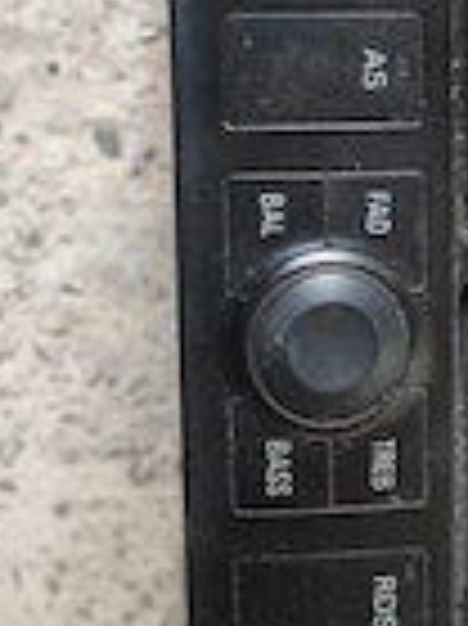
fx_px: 1300
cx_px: 428
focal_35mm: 72
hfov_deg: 20.0
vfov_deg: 26.8
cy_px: 176
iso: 396
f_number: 1.9
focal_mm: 6.04
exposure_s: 1/33
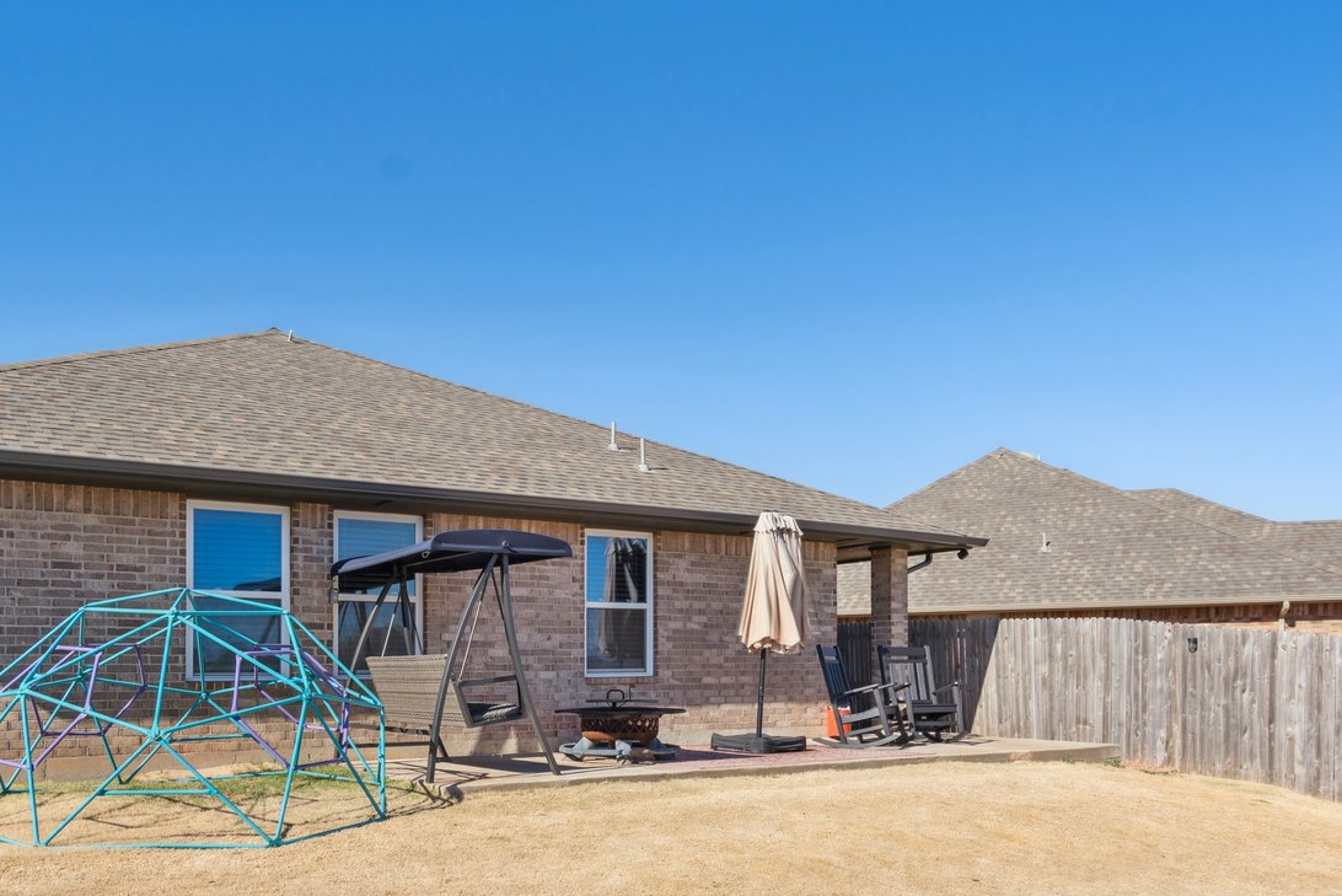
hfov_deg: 61.3
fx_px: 1119
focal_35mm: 30
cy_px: 705
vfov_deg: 41.9
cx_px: 522
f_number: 7.1
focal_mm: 16
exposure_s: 1/1250
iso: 200
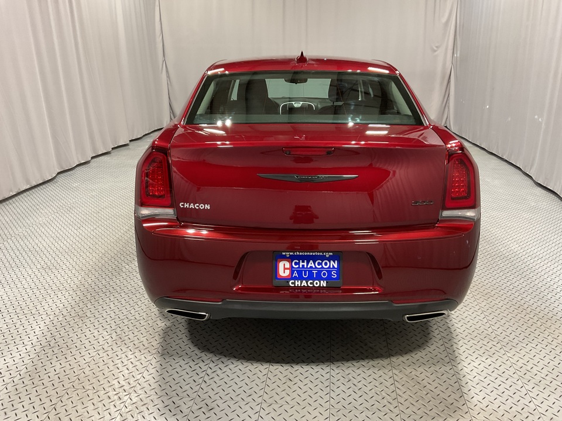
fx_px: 471
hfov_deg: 61.7
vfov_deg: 48.2
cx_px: 281
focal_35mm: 29
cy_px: 210
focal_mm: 3
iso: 100
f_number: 1.8
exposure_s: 1/60
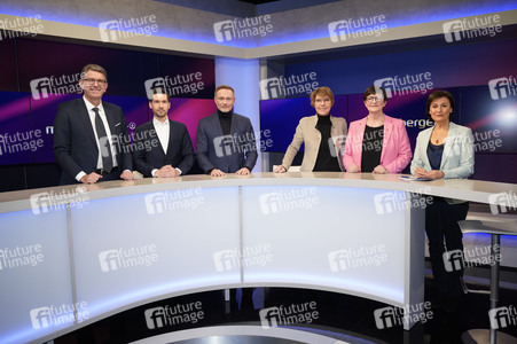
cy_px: 172
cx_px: 258
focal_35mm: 28
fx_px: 402
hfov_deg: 65.5
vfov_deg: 46.3
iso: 2000
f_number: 5.6
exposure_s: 1/125
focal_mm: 28
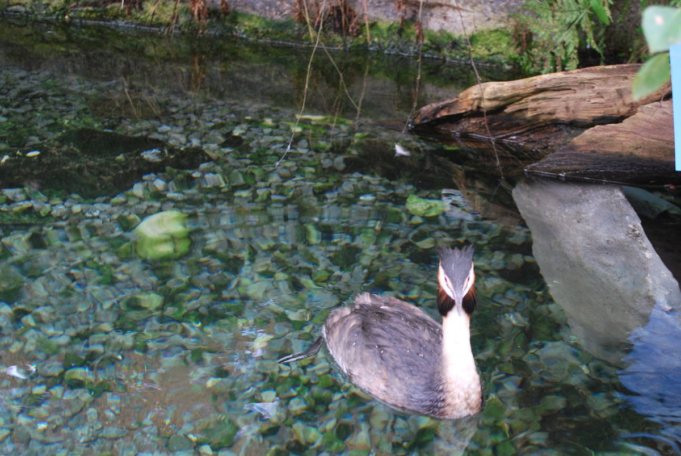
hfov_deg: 31.2
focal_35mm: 64
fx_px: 1212
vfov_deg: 21.3
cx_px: 440
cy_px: 277
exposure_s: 1/25
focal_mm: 32
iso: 400
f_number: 5
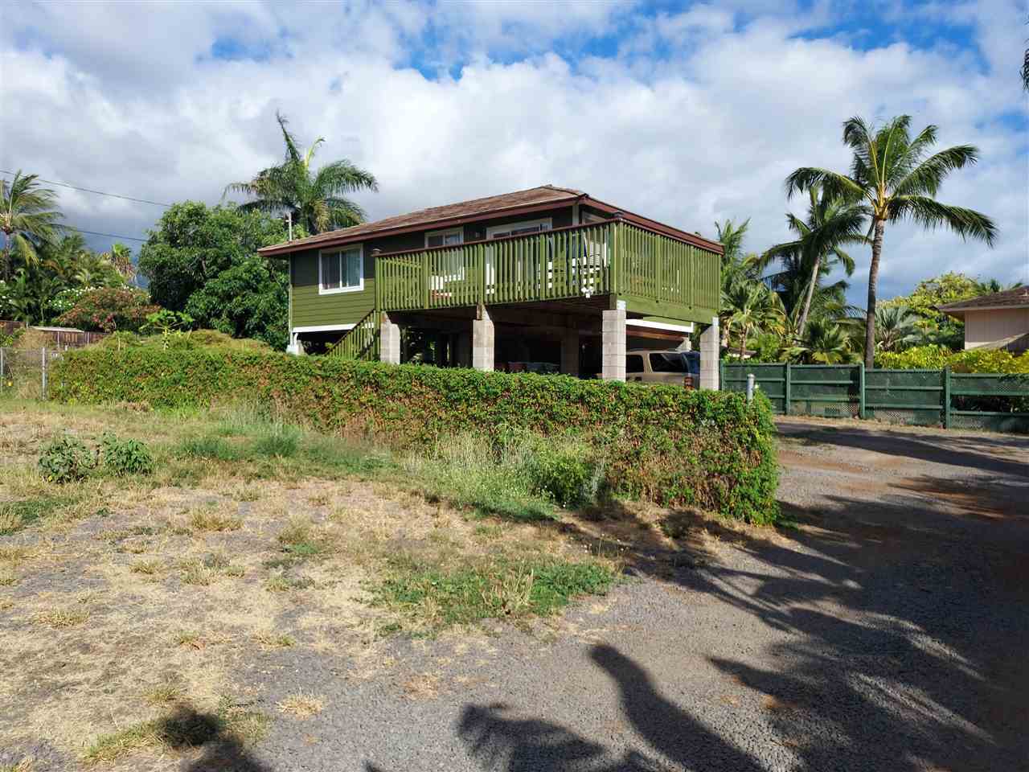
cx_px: 514
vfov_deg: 56.8
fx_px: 713
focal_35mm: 24
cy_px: 386
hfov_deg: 71.6
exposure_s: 1/1084
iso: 40
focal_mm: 4.6
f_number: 1.8
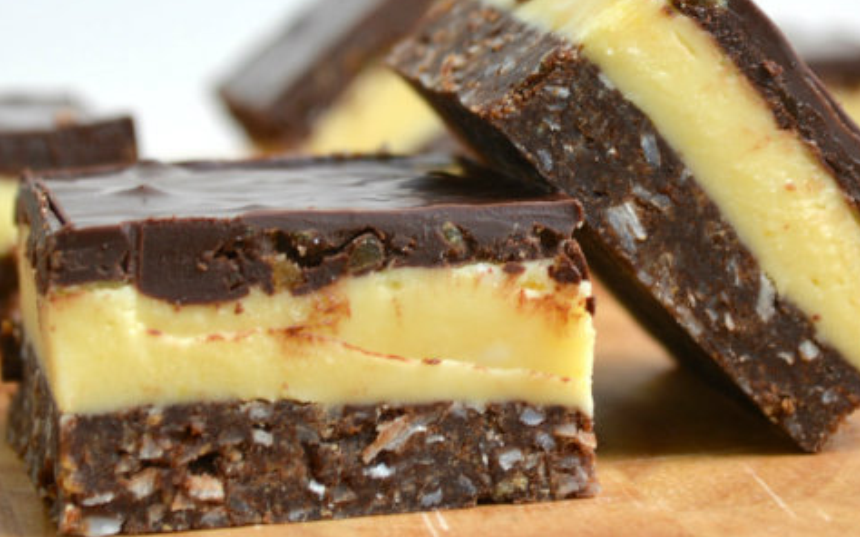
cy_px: 172
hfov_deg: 21.9
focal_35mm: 95
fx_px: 2226
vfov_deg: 13.7
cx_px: 477
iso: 100
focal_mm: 46
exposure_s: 1/8
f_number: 5.3
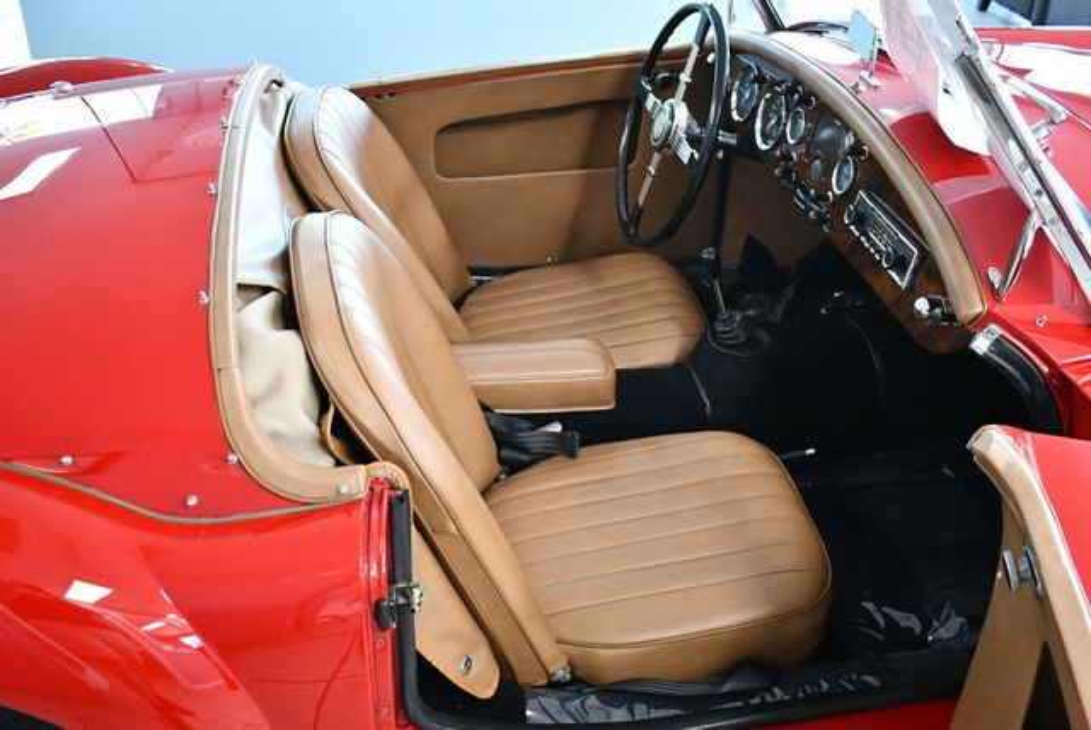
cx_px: 546
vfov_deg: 36.9
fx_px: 1092
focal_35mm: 36
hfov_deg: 53.1
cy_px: 365
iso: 2500
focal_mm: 18
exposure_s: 1/125
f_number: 3.5
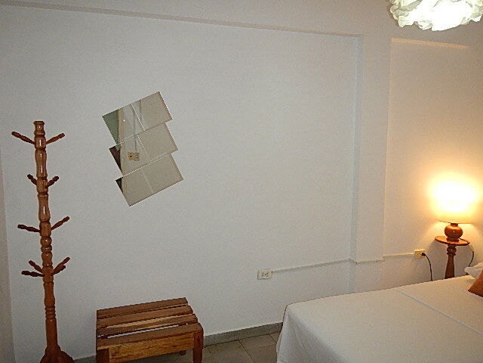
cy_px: 182
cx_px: 242
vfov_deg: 49.7
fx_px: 391
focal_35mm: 28
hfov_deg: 63.4
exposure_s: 1/30
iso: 200
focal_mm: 5
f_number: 3.9
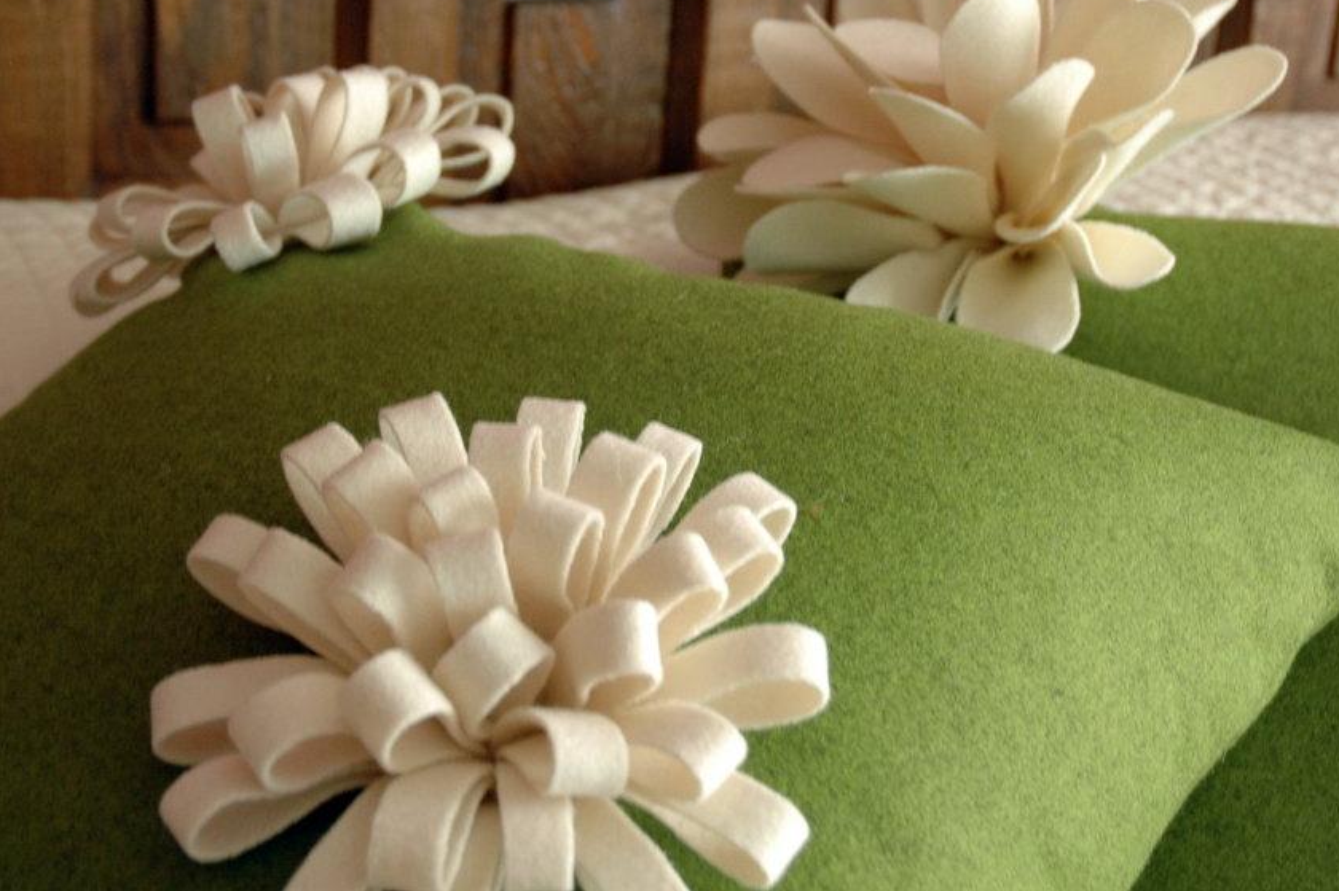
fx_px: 2156
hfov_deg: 34.4
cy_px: 309
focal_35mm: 58
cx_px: 565
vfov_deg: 23.3
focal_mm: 24
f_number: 4
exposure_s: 1/10
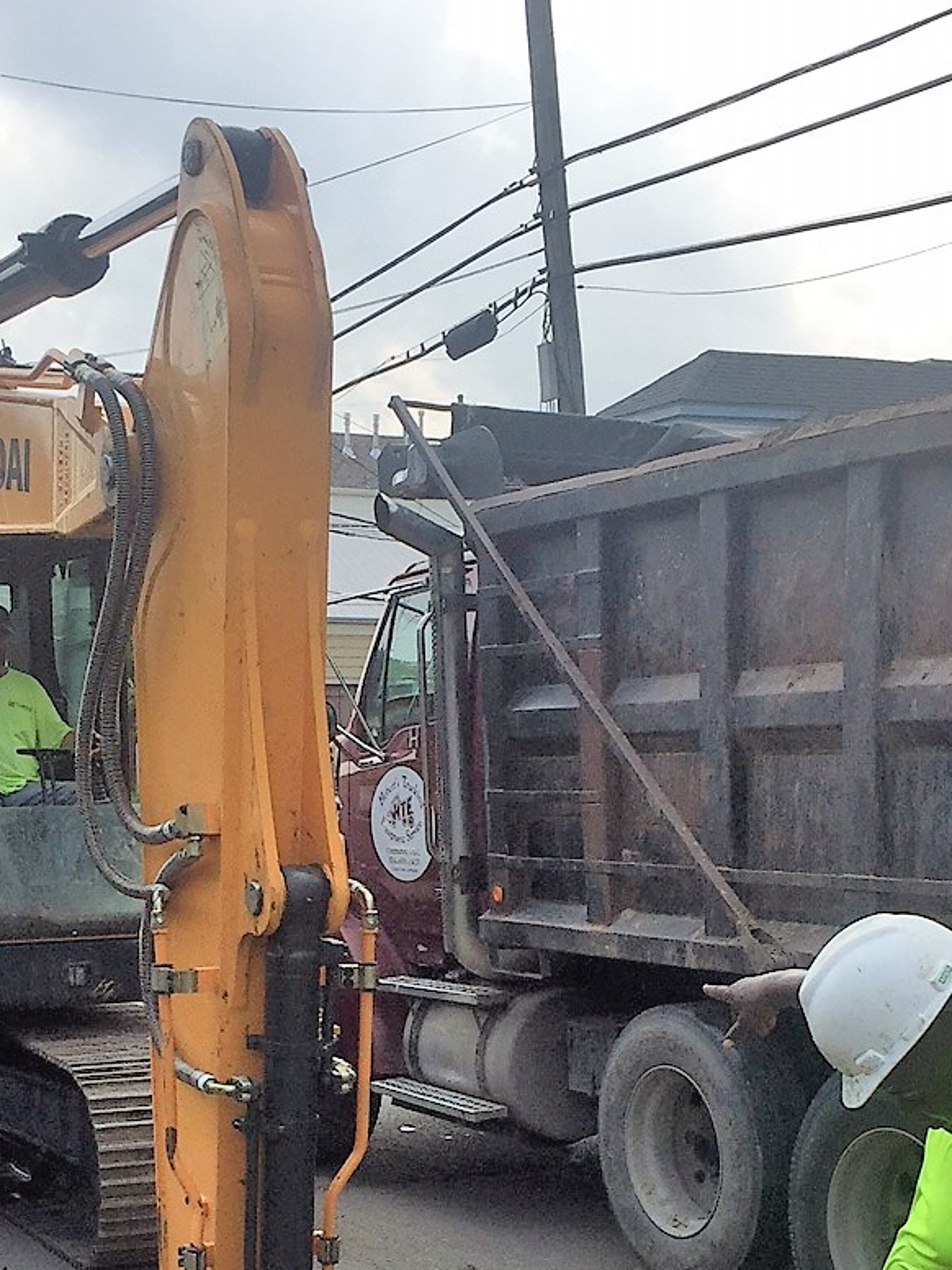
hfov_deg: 24.0
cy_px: 1093
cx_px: 378
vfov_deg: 30.6
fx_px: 2237
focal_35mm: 61
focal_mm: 4.15
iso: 32
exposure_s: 1/1364
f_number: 2.2
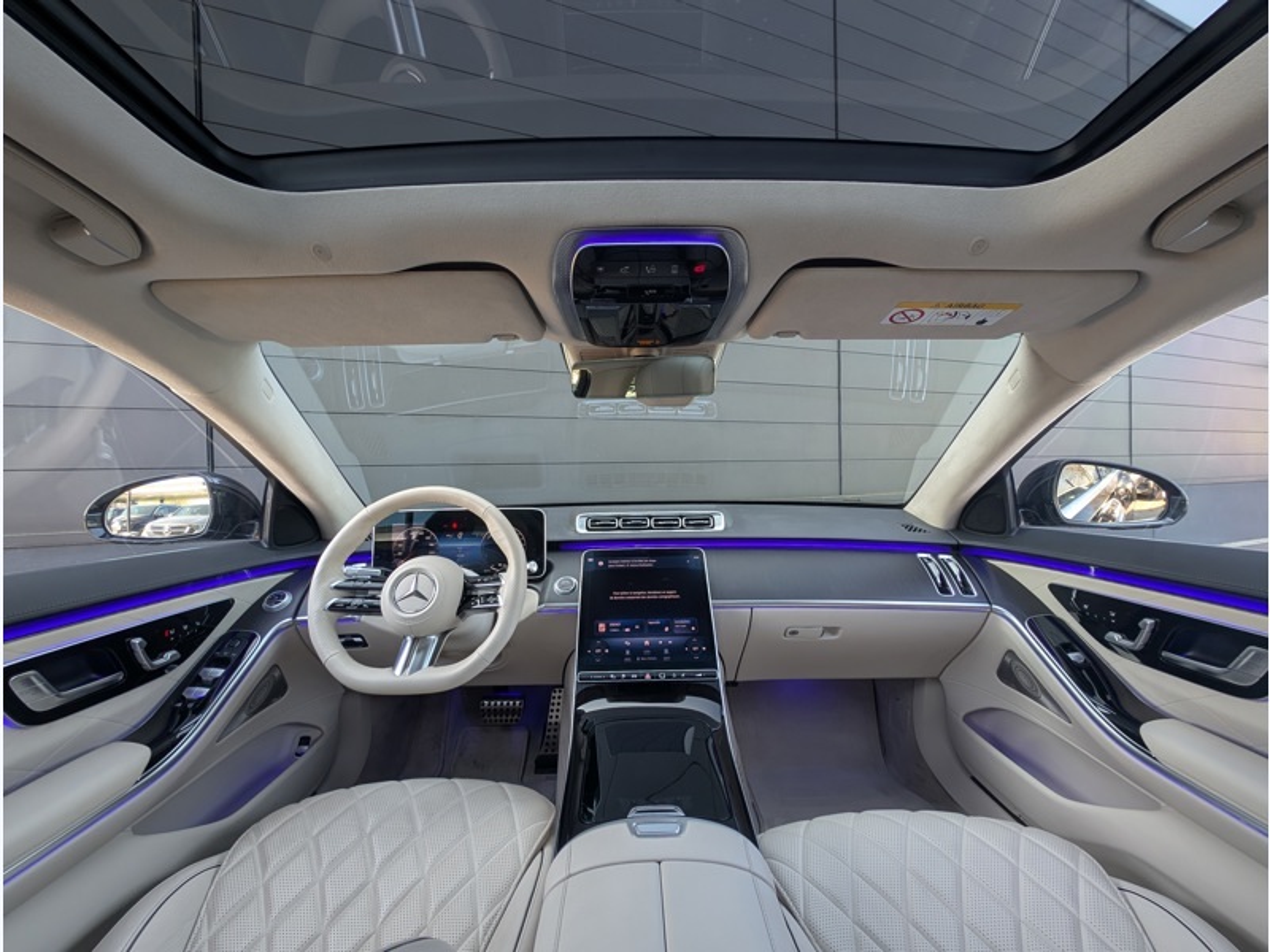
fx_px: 440
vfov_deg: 94.5
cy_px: 476
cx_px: 635
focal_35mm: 12
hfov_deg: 110.5
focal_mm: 2.23
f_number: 1.95
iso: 42
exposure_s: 1/55.1
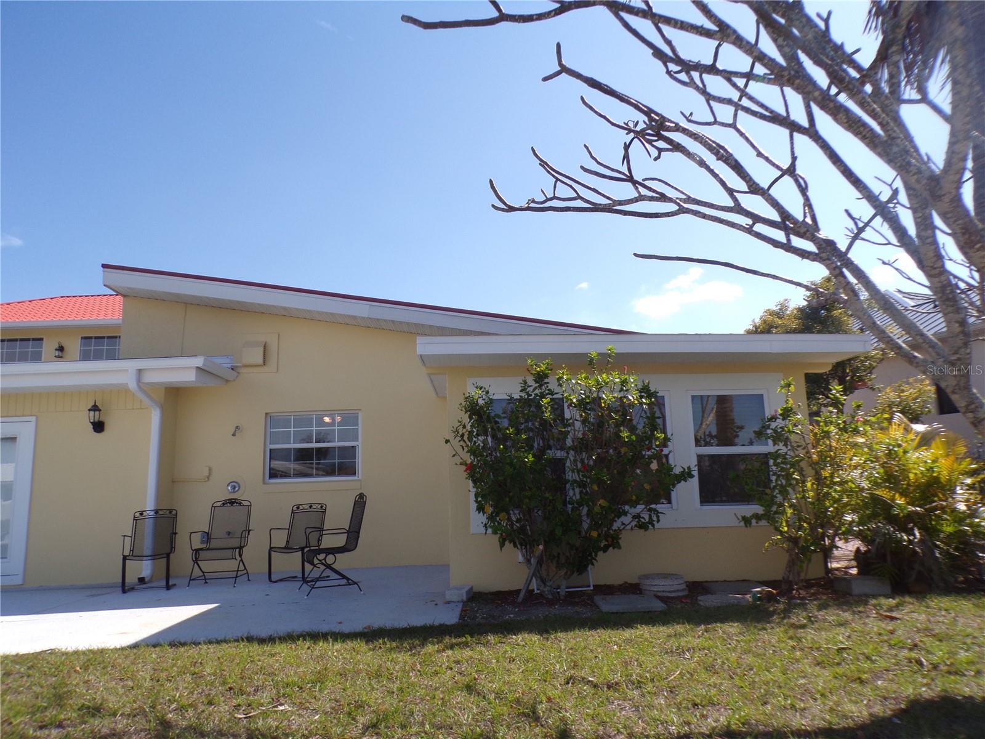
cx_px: 492
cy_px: 370
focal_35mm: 24
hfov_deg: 71.6
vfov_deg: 56.8
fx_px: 683
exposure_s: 1/280
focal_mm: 4.3
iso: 80
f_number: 5.8
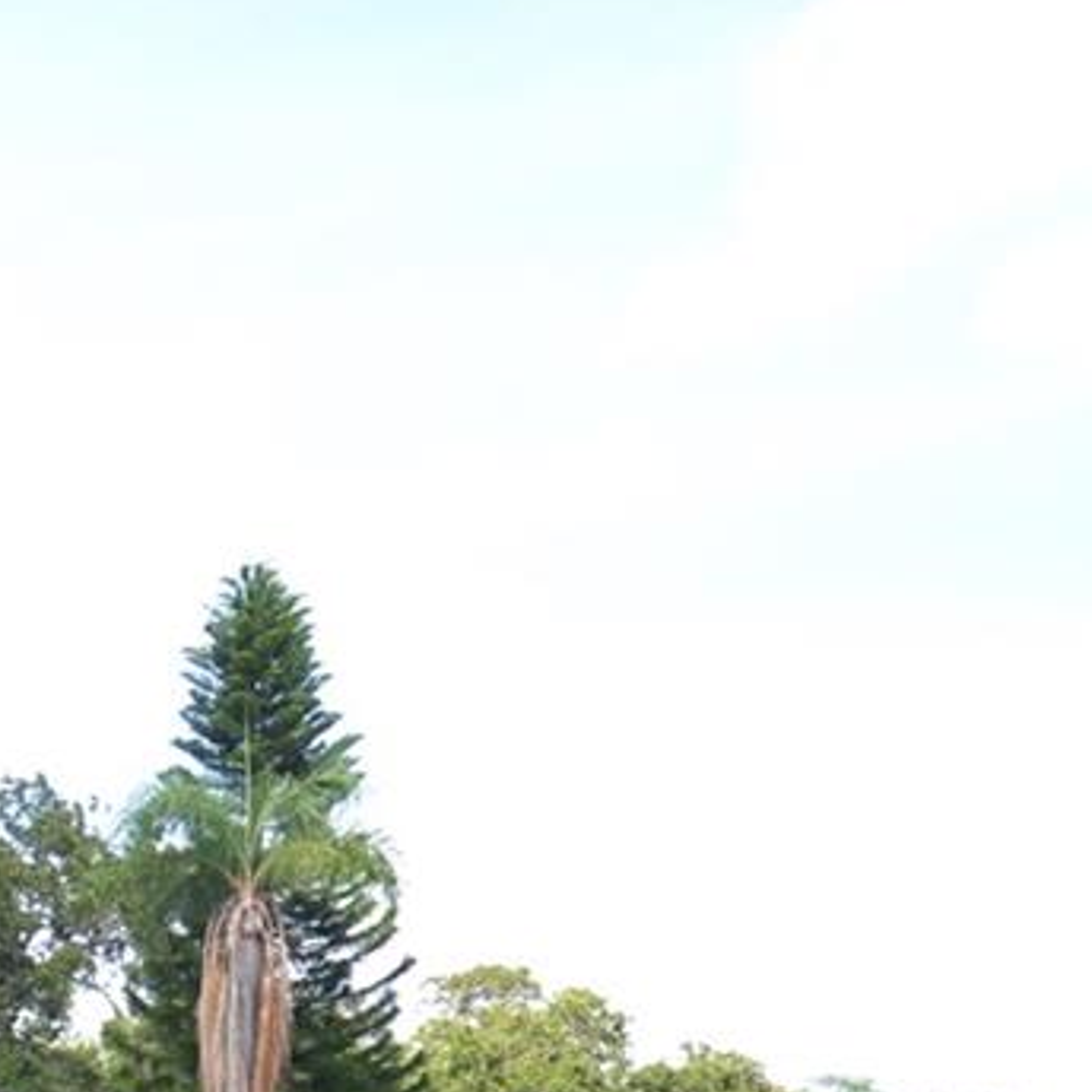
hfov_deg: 16.2
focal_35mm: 83
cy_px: 1451
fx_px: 2962
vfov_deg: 19.2
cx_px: -1076
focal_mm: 14
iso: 100
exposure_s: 1/200
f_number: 4.5
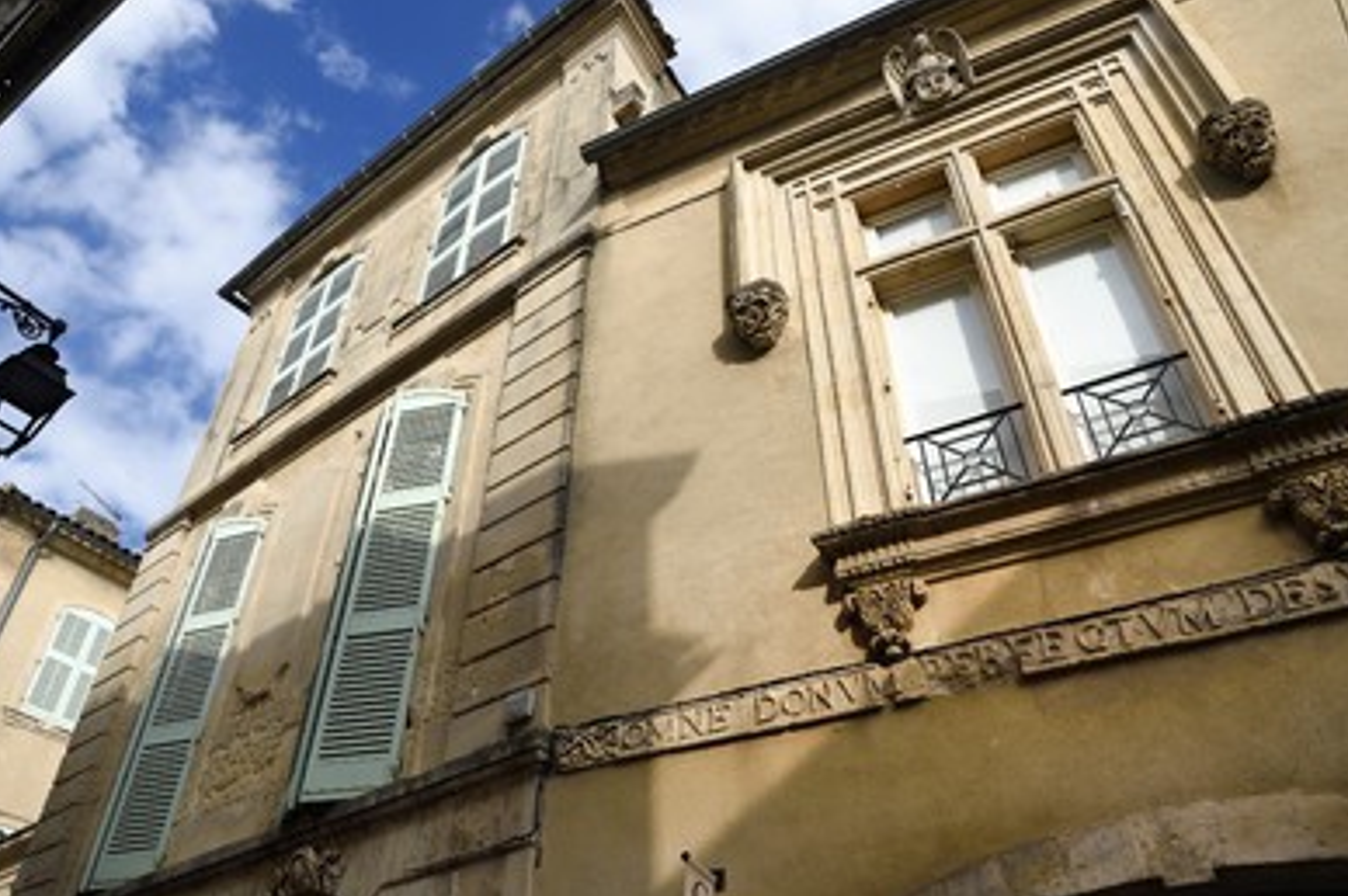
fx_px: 973
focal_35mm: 26
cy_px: 424
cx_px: 660
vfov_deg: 49.5
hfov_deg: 69.4
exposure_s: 1/250
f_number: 13
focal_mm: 24
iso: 200
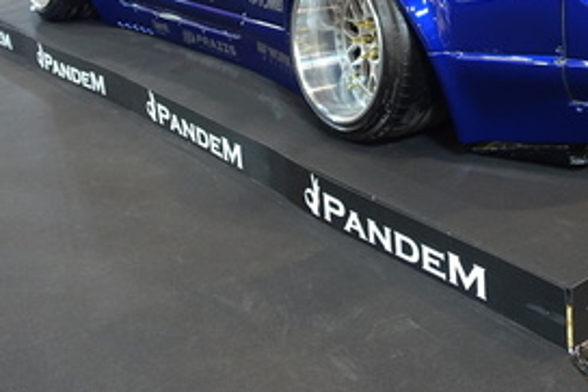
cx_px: 486
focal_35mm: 53
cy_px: -32
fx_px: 865
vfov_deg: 23.9
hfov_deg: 36.0
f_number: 1.8
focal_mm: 8.8
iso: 640
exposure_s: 1/80
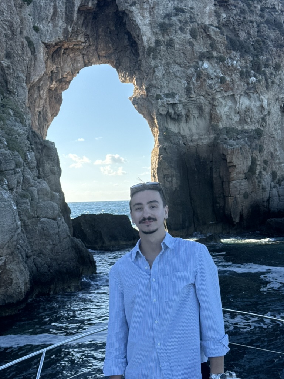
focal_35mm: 48
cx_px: 142
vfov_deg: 39.7
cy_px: 190
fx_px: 525
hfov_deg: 30.3
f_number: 1.78
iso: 80
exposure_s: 1/2415
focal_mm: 6.76
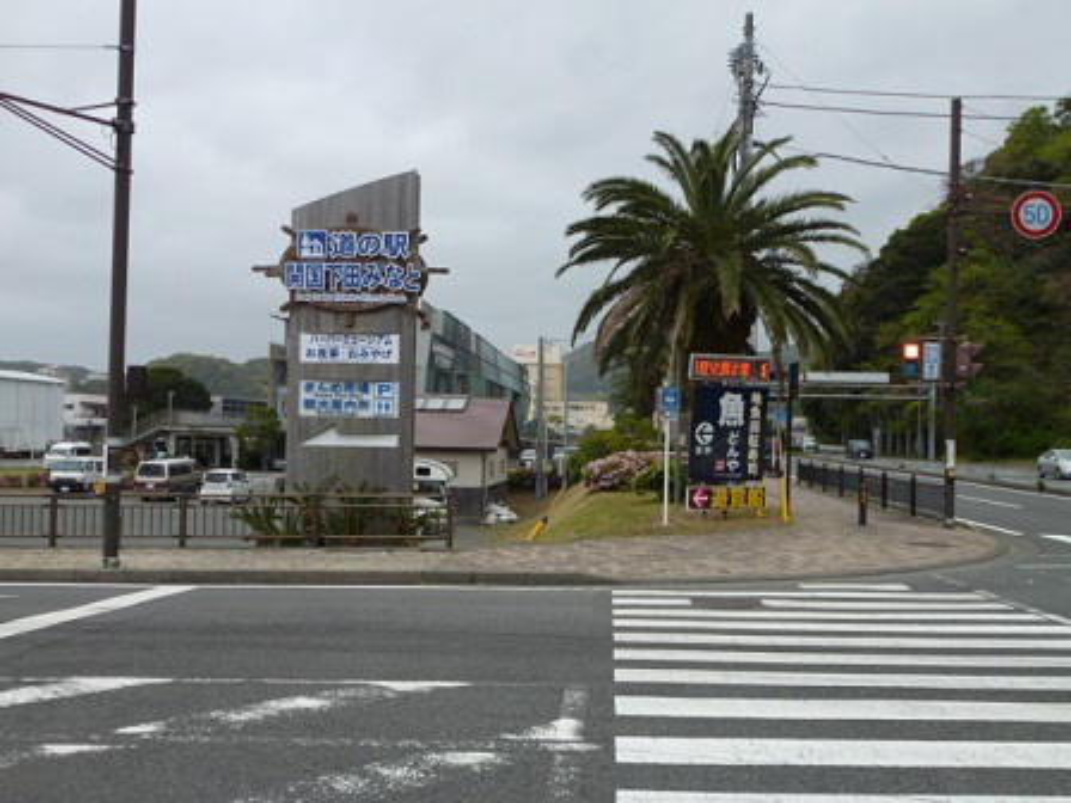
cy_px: 402
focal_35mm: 36
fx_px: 1114
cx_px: 536
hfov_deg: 51.4
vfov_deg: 39.7
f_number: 3.7
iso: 100
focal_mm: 6.4
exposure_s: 1/80
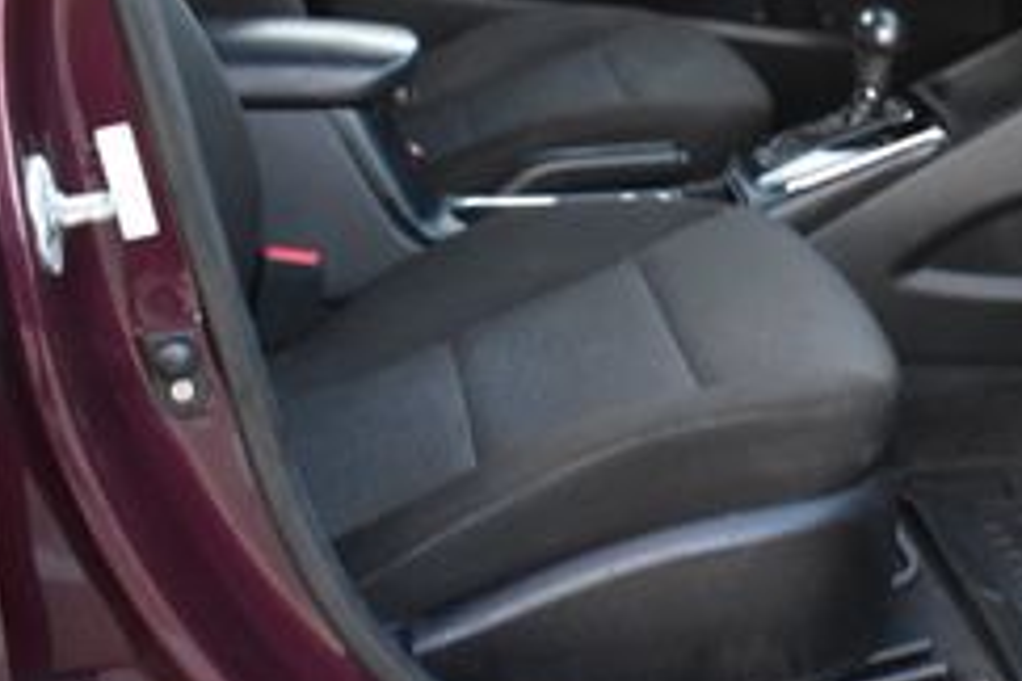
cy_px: 151
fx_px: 2015
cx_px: 1119
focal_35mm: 71
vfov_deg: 19.0
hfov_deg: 26.3
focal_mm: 18
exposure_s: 1/80
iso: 2500
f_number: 8
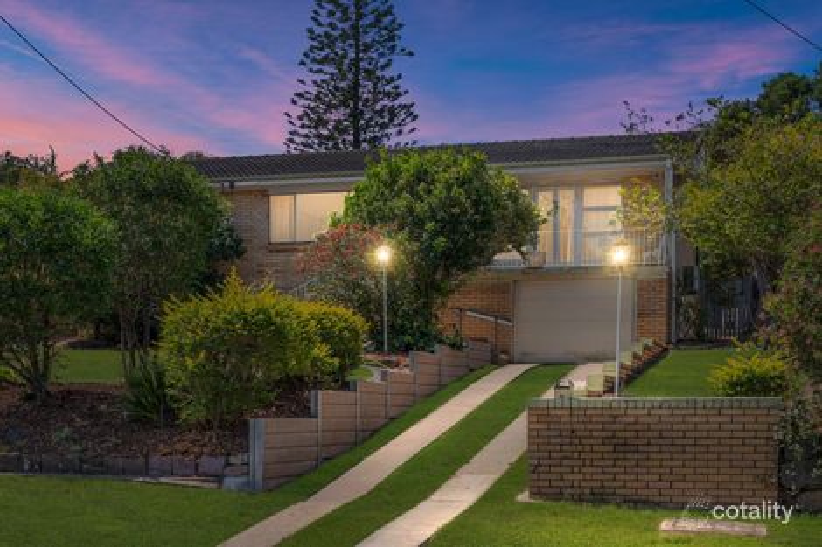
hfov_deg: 43.6
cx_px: 411
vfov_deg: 29.8
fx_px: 1027
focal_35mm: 45
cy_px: 274
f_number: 8
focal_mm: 30
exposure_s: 1/400
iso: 200
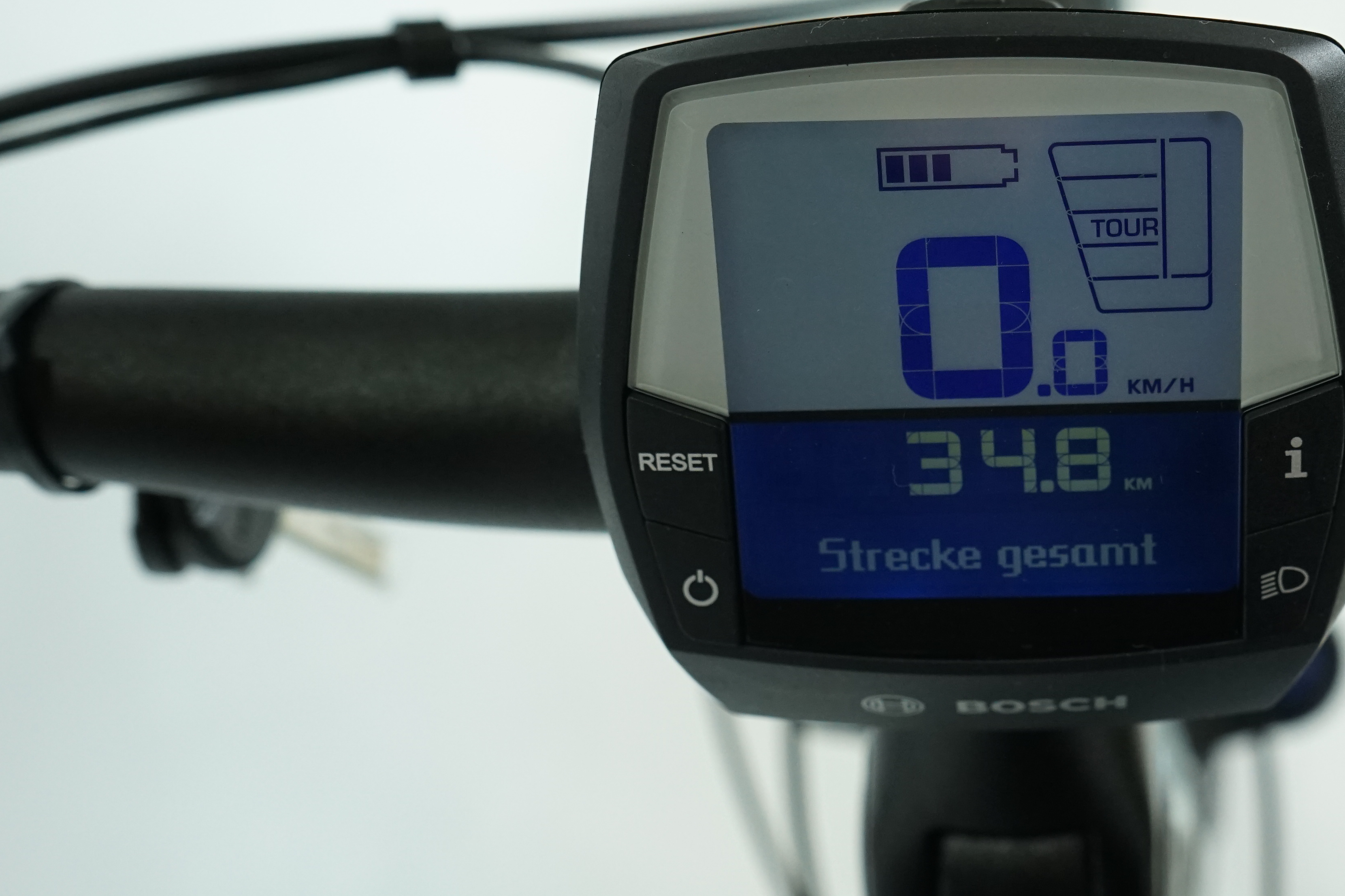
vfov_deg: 24.2
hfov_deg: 35.0
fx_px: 2092
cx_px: 989
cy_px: 362
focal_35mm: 56
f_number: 5.6
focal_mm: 31
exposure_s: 1/200
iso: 1600
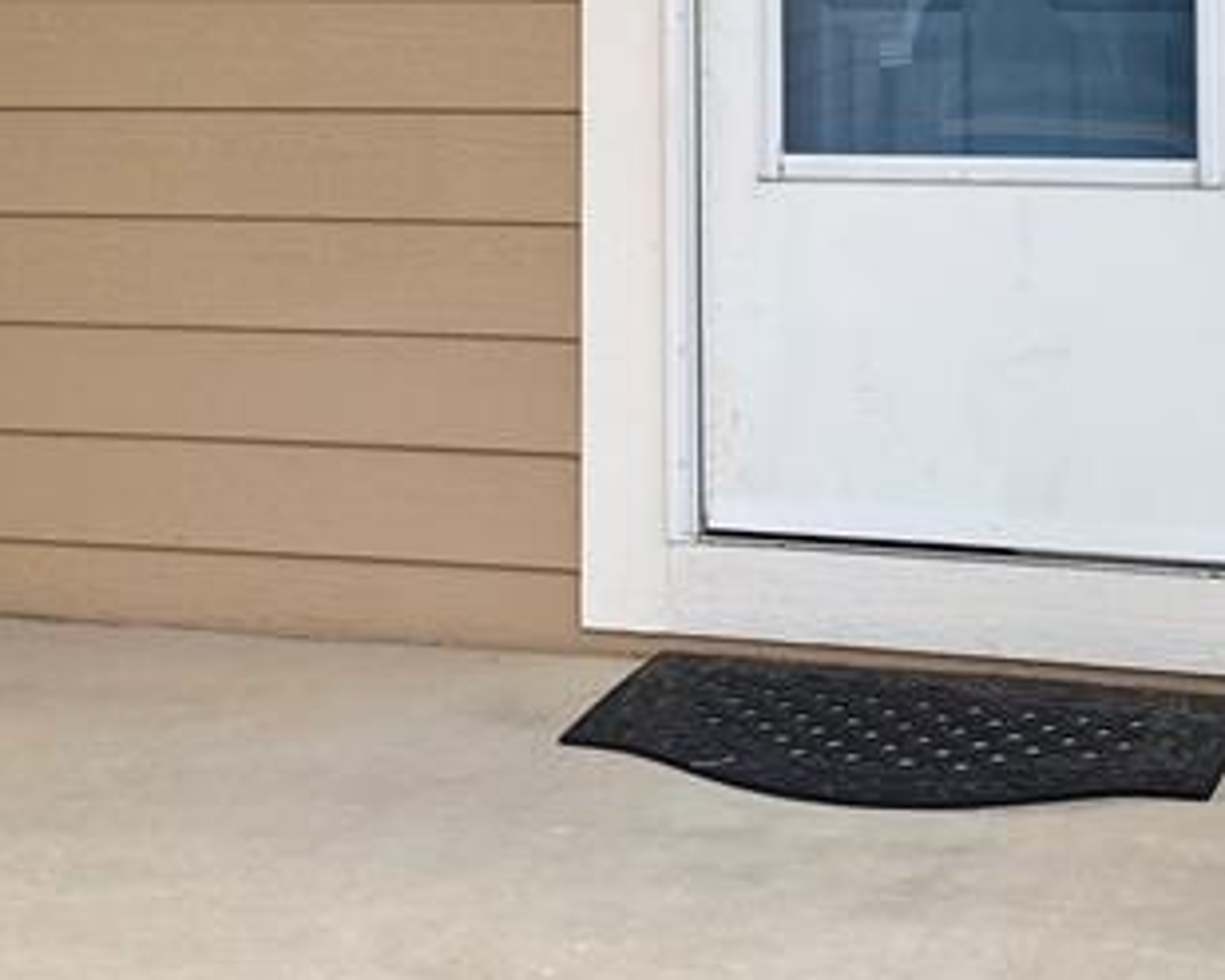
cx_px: 690
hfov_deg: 22.7
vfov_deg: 17.7
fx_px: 3044
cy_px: -85
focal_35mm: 84
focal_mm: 4.25
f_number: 1.8
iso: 32
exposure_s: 1/502
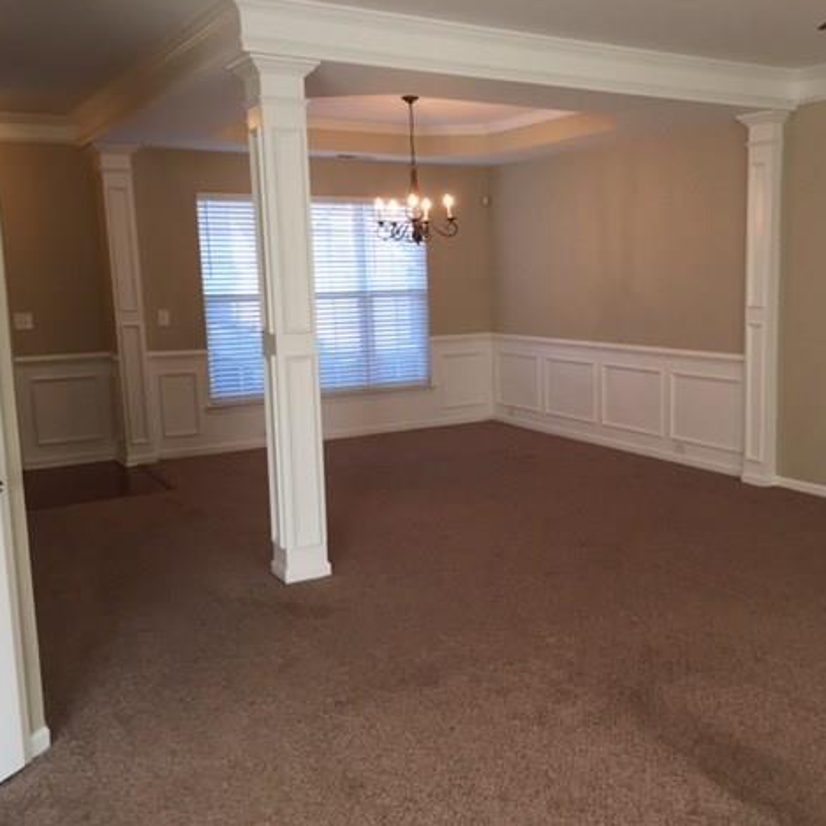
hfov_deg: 46.7
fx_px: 945
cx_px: 532
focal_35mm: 35
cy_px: 405
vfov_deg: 47.2
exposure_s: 1/30
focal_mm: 4.15
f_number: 2.2
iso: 40
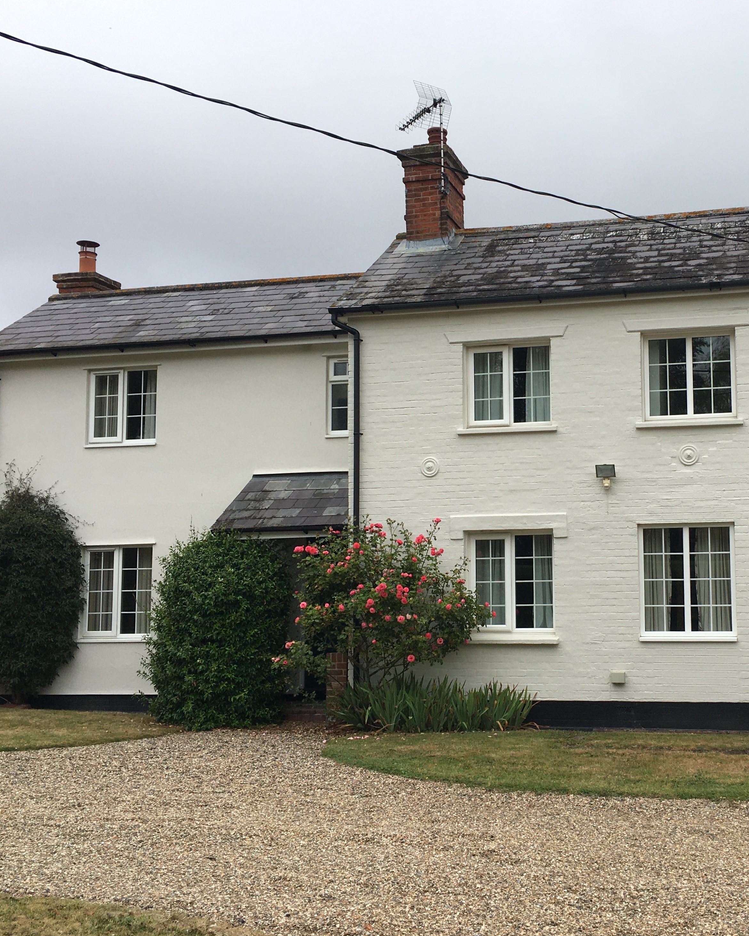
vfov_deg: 47.9
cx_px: 556
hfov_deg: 38.2
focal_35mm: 38
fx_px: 1053
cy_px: 467
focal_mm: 4.15
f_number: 2.2
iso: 25
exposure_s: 1/777
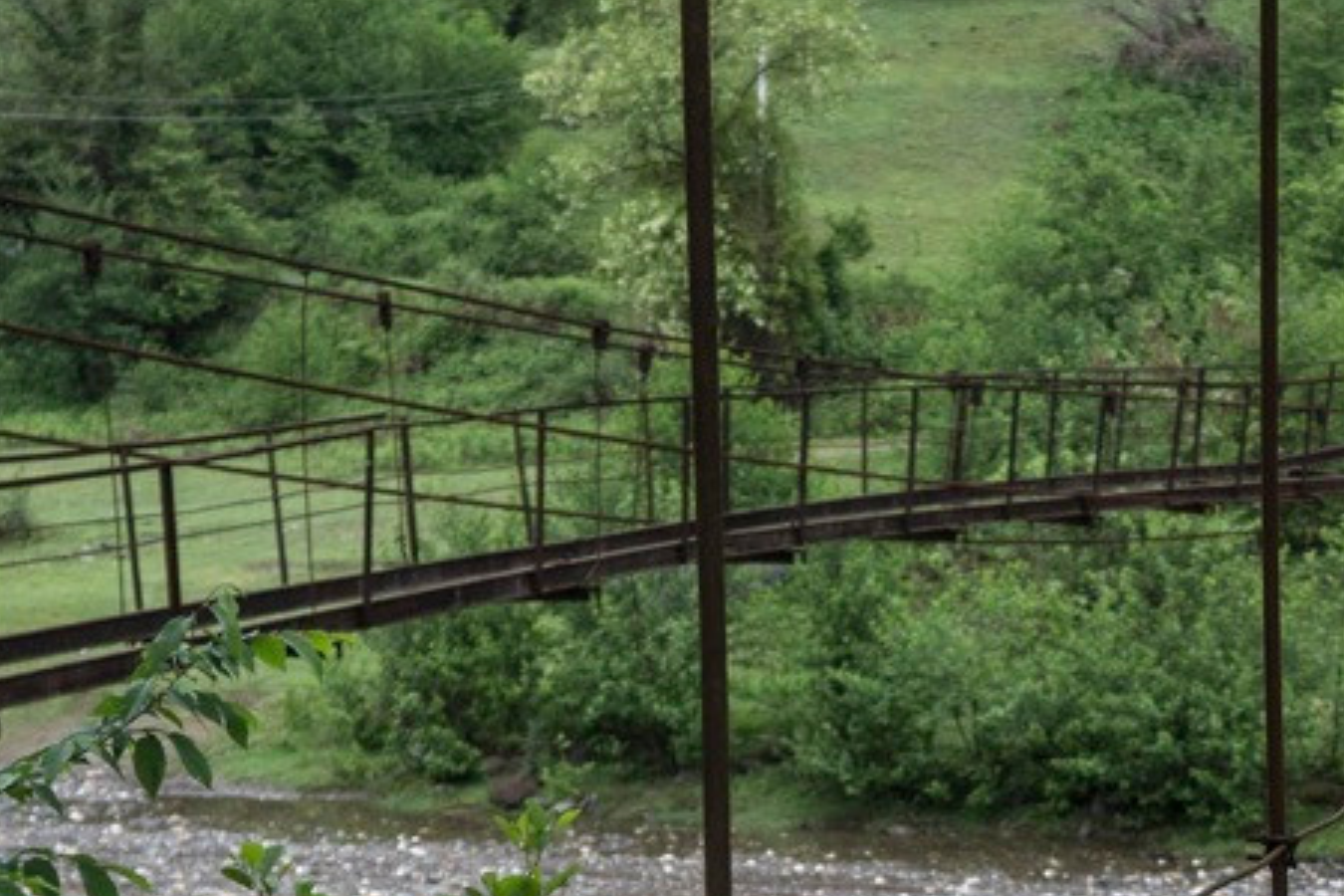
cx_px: 1012
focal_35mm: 80
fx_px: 2986
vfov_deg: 16.3
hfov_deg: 25.1
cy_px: 1117
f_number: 2.8
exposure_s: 1/800
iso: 400
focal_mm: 18
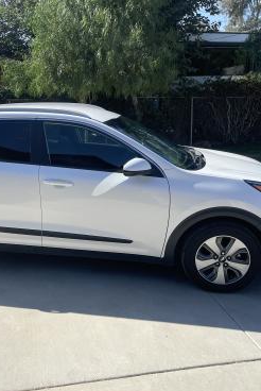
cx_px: 87
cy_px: 200
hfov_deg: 35.6
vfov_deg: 51.8
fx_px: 402
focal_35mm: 37
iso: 50
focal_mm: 4.2
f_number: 1.6
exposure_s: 1/4132
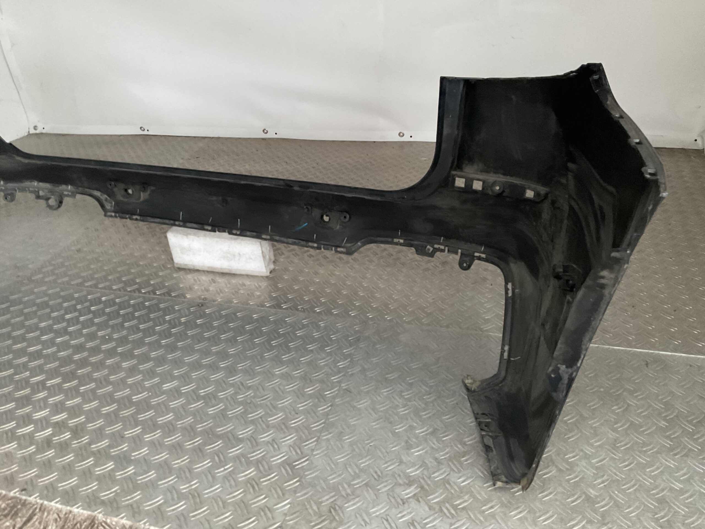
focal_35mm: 29
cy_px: 264
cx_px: 352
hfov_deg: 61.7
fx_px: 591
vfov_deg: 48.2
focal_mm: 3
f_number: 1.8
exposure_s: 1/33
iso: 250
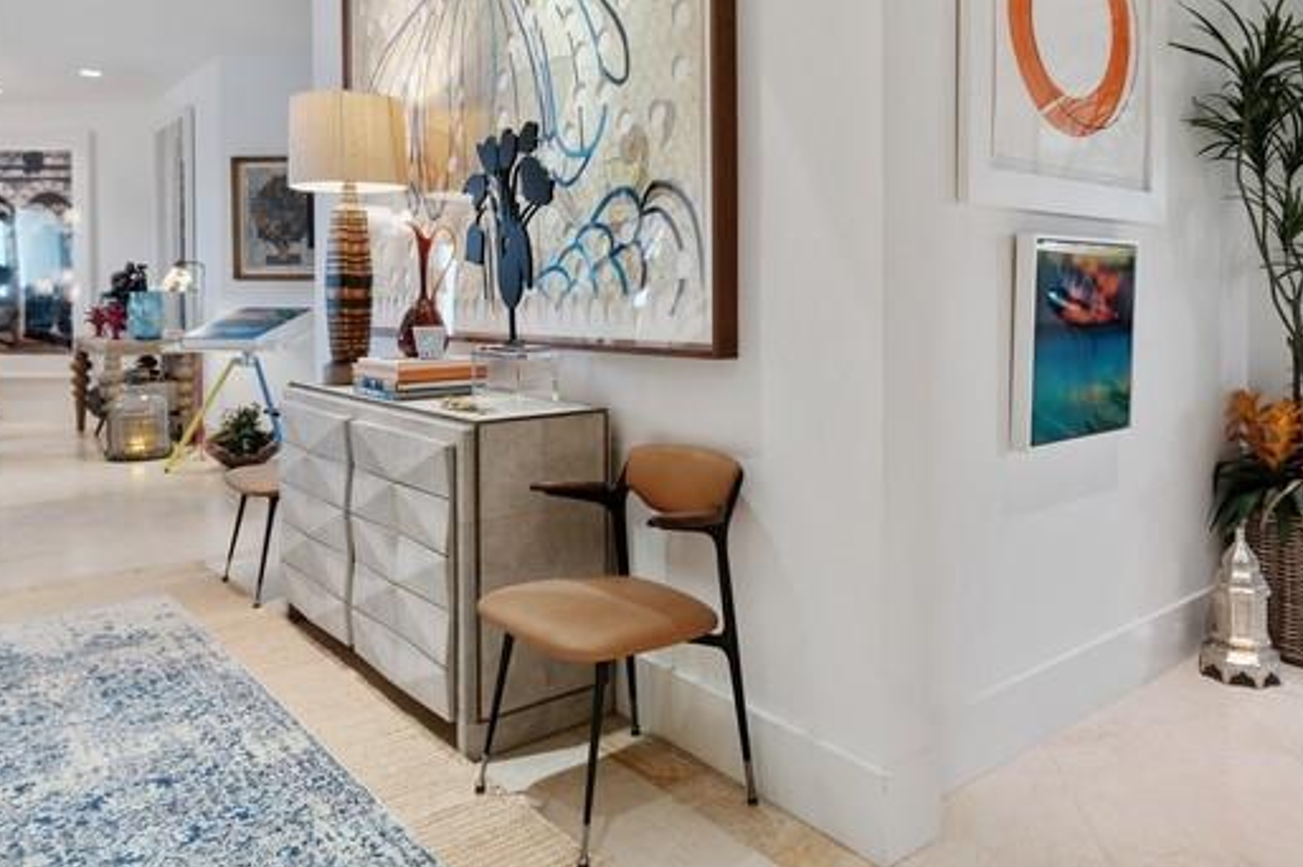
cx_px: 758
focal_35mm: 28
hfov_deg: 65.1
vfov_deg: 45.8
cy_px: 308
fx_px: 1013
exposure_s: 1/1.67
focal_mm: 16
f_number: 8
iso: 100
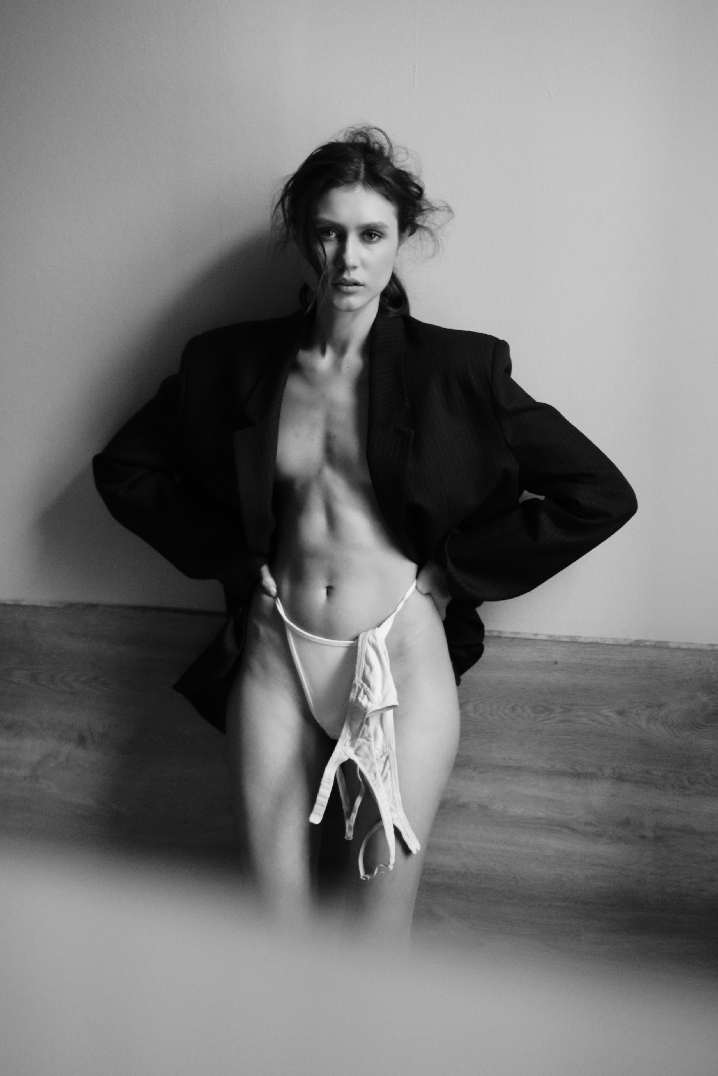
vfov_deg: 39.6
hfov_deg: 27.0
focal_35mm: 50
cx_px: 359
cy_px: 538
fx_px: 1496
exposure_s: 1/100
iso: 4000
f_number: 2.2
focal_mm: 50
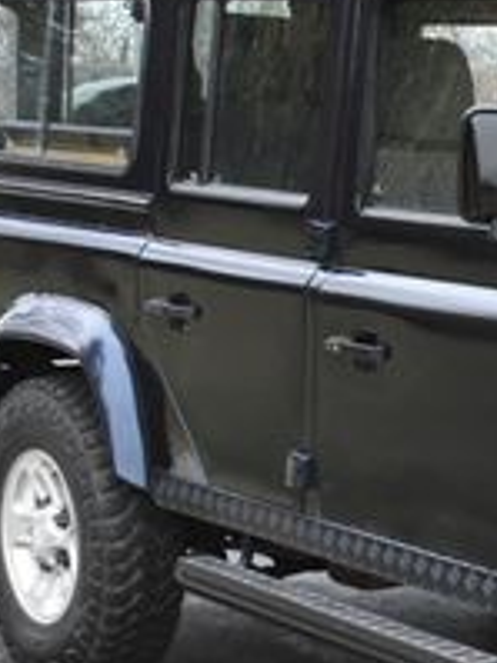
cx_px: 831
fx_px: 2319
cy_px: 396
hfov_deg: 11.5
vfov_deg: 16.3
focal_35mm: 121
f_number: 13
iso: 2000
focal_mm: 26
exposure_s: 1/80
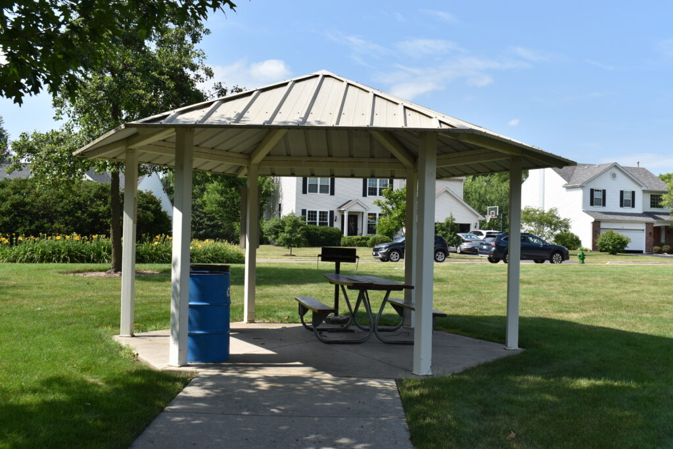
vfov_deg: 31.9
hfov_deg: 46.4
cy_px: 224
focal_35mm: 42
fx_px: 785
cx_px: 336
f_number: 10
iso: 200
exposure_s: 1/400
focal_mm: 28
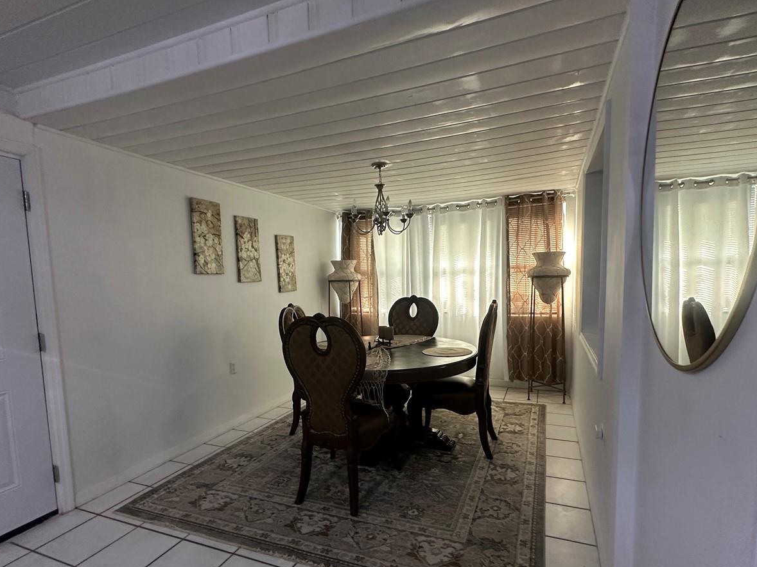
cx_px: 381
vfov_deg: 68.4
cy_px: 323
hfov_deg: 84.7
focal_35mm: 19
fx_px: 415
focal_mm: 2.22
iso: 320
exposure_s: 1/60
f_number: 2.2
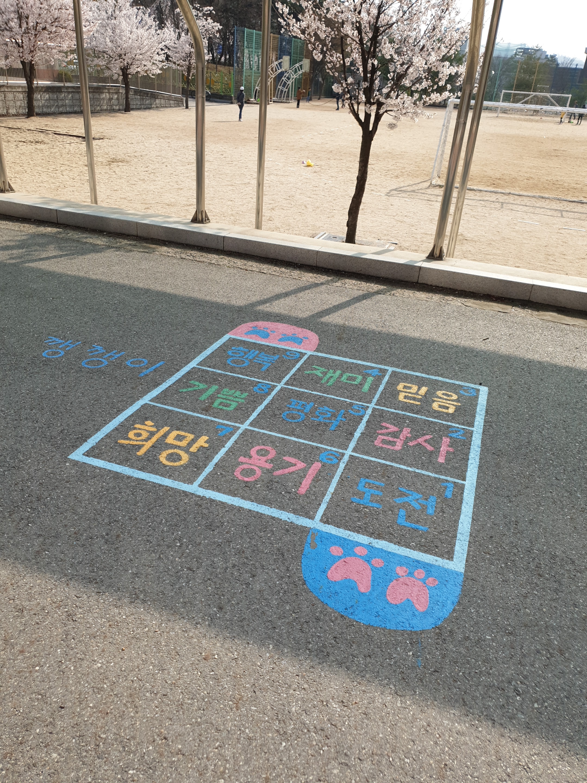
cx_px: 294
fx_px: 588
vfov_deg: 67.3
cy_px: 392
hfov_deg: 53.1
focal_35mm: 26
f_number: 1.5
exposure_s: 1/2041
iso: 40
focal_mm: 4.3
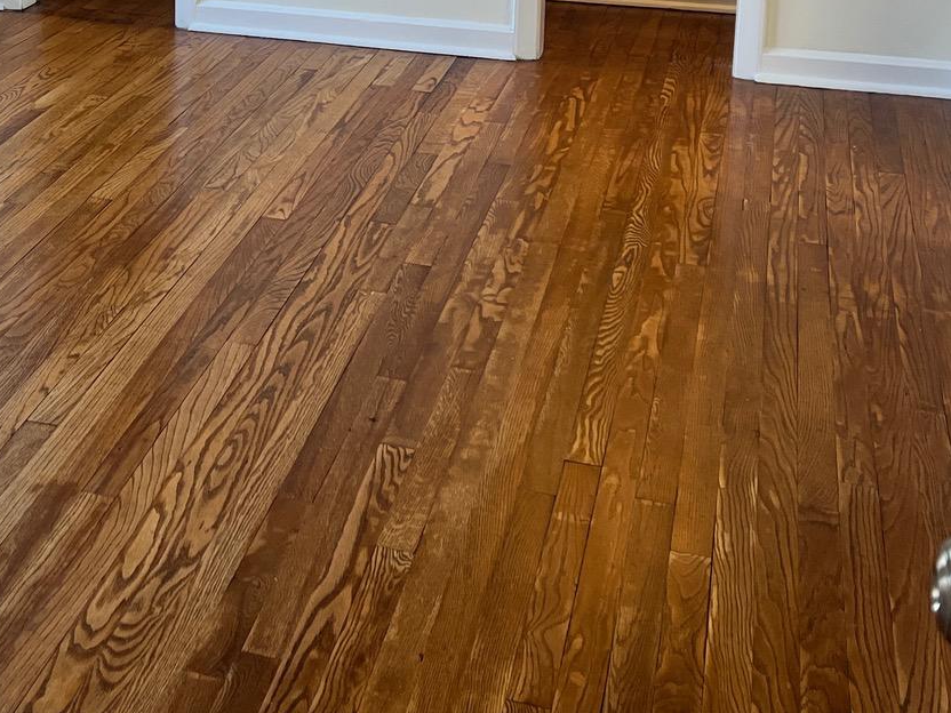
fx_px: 1758
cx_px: 77
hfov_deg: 28.9
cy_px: -82
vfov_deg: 21.7
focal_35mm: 64
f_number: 1.5
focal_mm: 5.7
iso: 64
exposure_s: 1/120
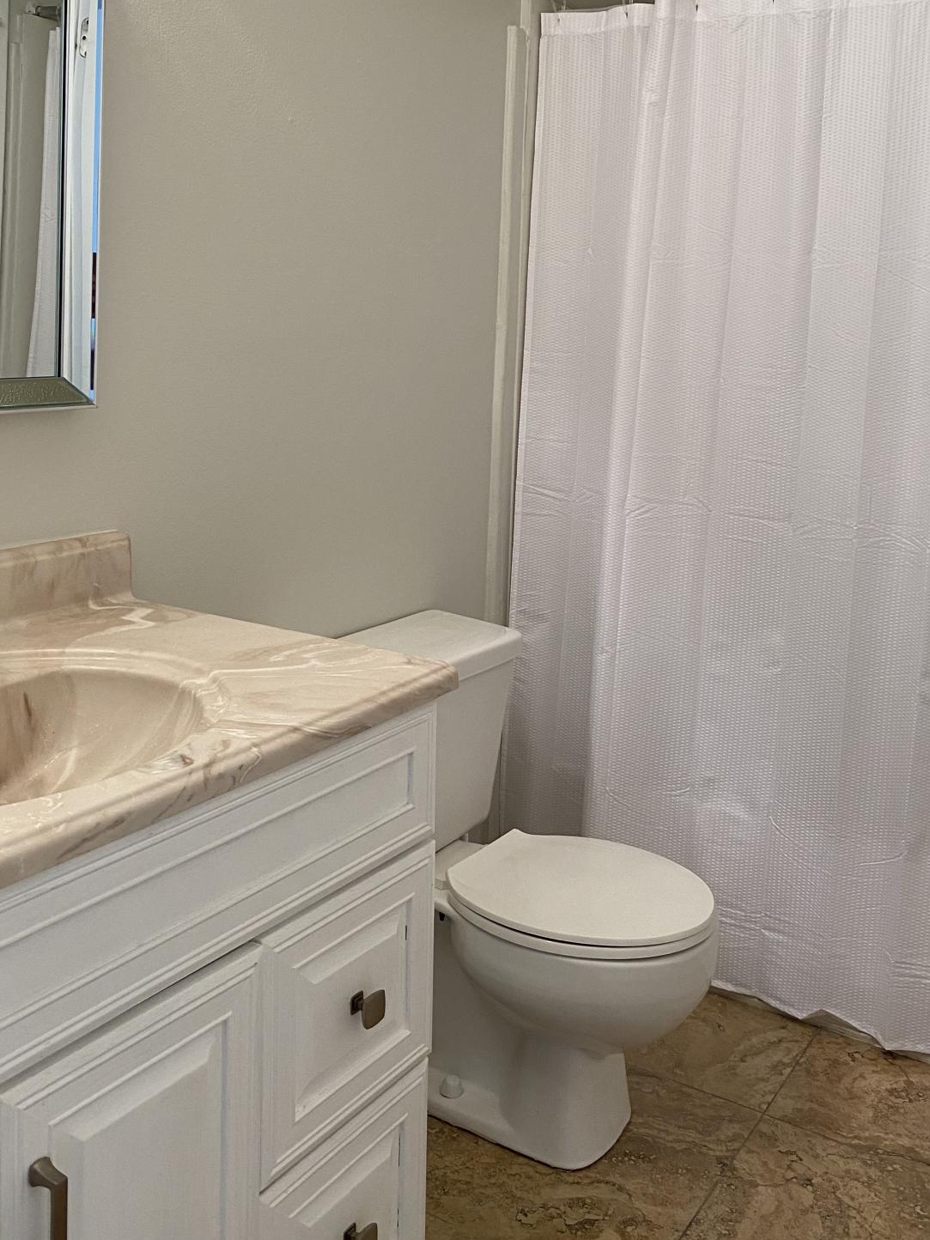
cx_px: 452
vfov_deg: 50.8
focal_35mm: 36
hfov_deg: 39.7
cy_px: 459
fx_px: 1290
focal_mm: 4.25
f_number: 1.8
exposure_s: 1/60
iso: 100
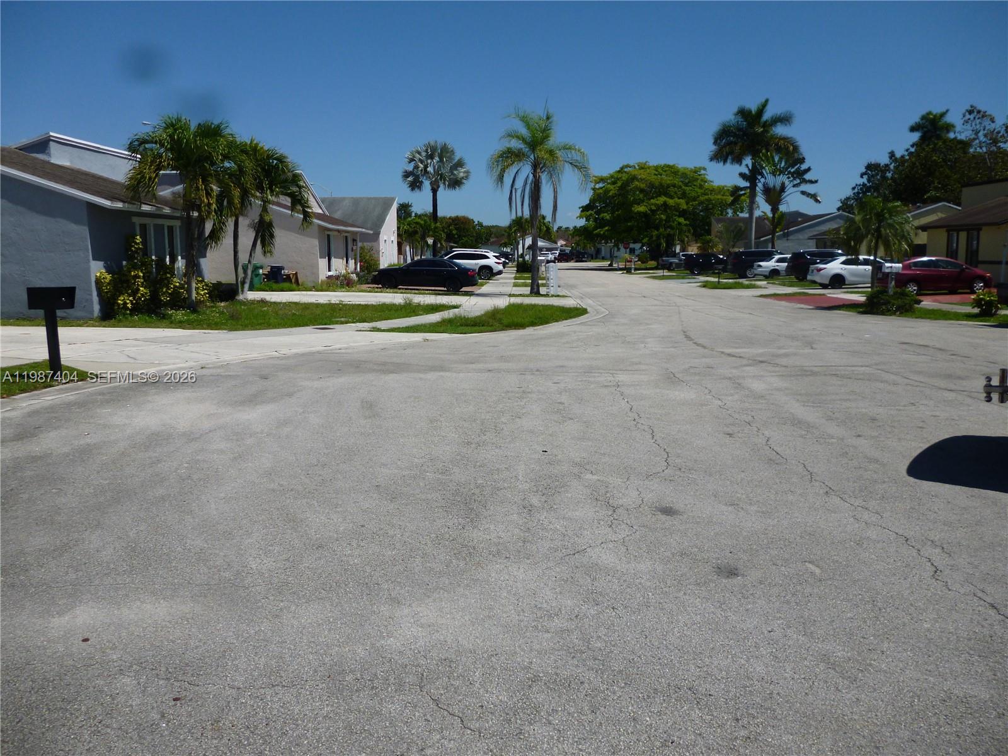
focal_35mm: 28
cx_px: 504
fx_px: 815
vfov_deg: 49.7
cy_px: 378
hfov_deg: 63.4
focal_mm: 5
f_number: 9
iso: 100
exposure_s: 1/250
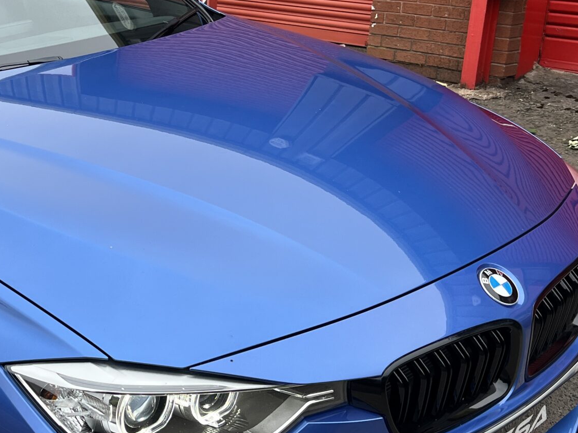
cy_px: 244
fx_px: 985
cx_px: 79
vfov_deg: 24.8
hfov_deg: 31.4
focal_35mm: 59
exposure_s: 1/315
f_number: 1.5
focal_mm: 5.7
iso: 50
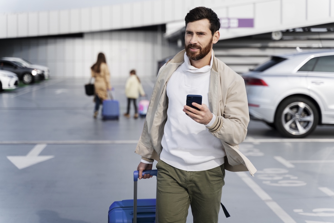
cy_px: 112
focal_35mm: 75
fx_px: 696
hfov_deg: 27.0
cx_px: 167
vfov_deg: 18.2
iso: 125
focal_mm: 75
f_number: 2.8
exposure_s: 1/1000
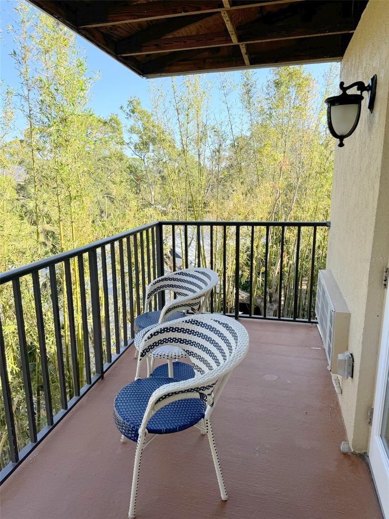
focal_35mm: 24
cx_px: 194
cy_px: 260
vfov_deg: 71.6
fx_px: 360
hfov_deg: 56.8
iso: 80
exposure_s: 1/1172
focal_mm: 6.76
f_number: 1.78
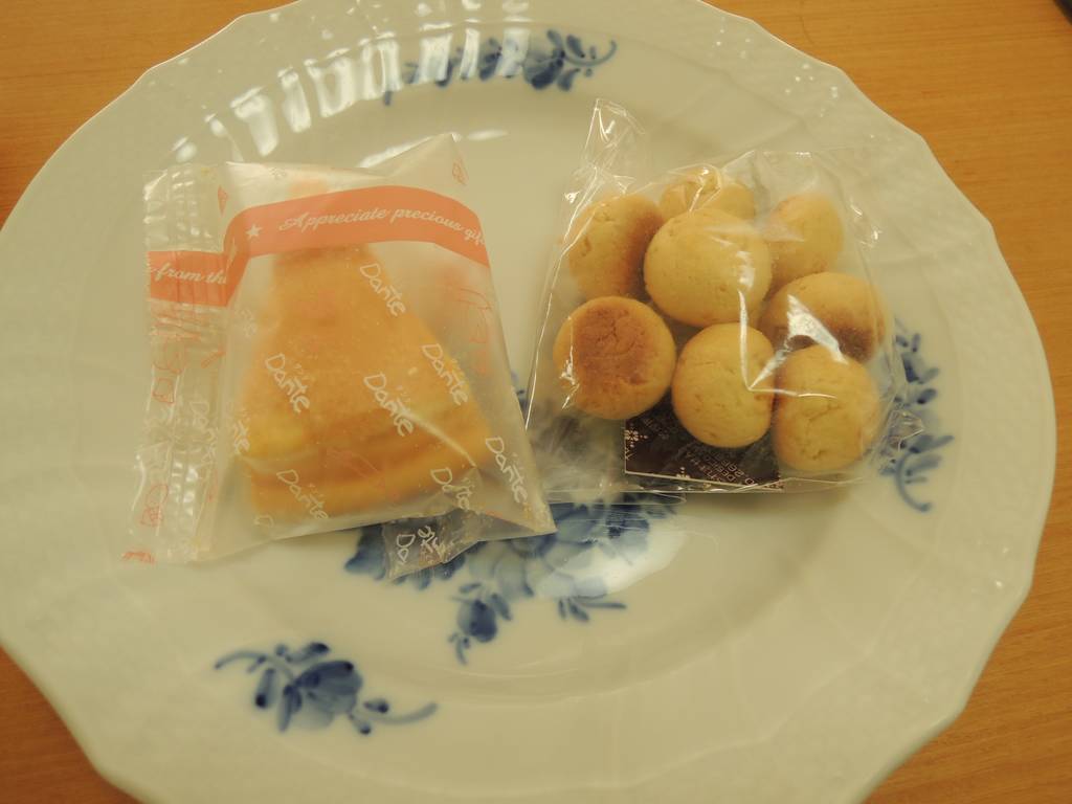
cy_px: 402
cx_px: 536
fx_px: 743
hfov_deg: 71.6
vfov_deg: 56.8
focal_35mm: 24
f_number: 2.8
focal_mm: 4.3
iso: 100
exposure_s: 1/50
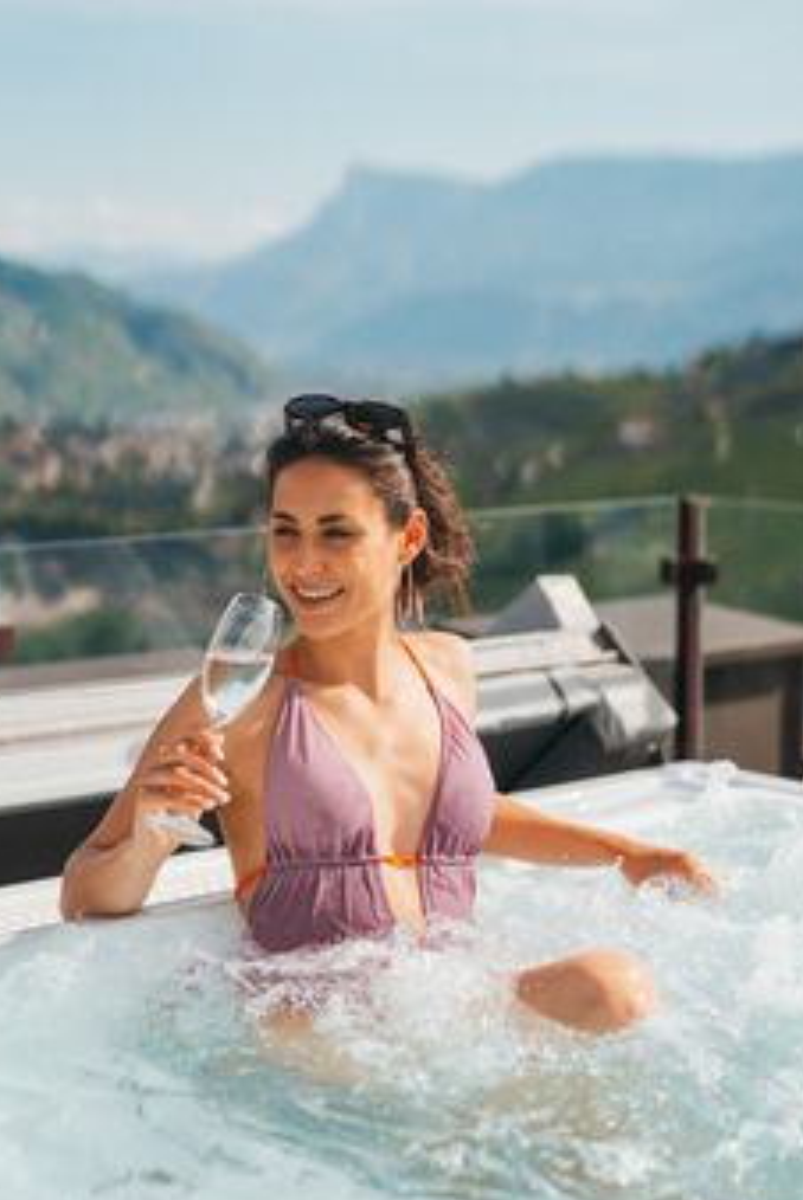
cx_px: 371
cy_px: 394
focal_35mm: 71
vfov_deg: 28.2
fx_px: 2371
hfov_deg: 19.2
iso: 100
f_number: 1.8
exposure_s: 1/6400
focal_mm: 50
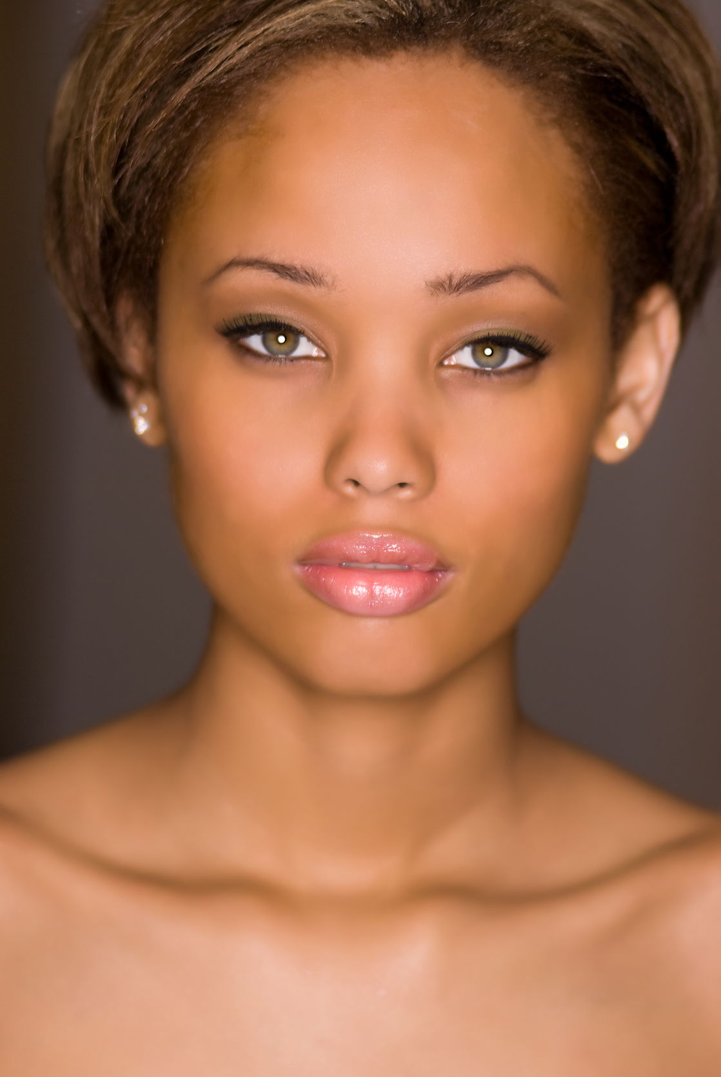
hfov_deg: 7.9
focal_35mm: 174
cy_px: 538
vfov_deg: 11.8
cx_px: 360
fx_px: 5212
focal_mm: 116
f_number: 2.8
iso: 100
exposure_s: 1/125
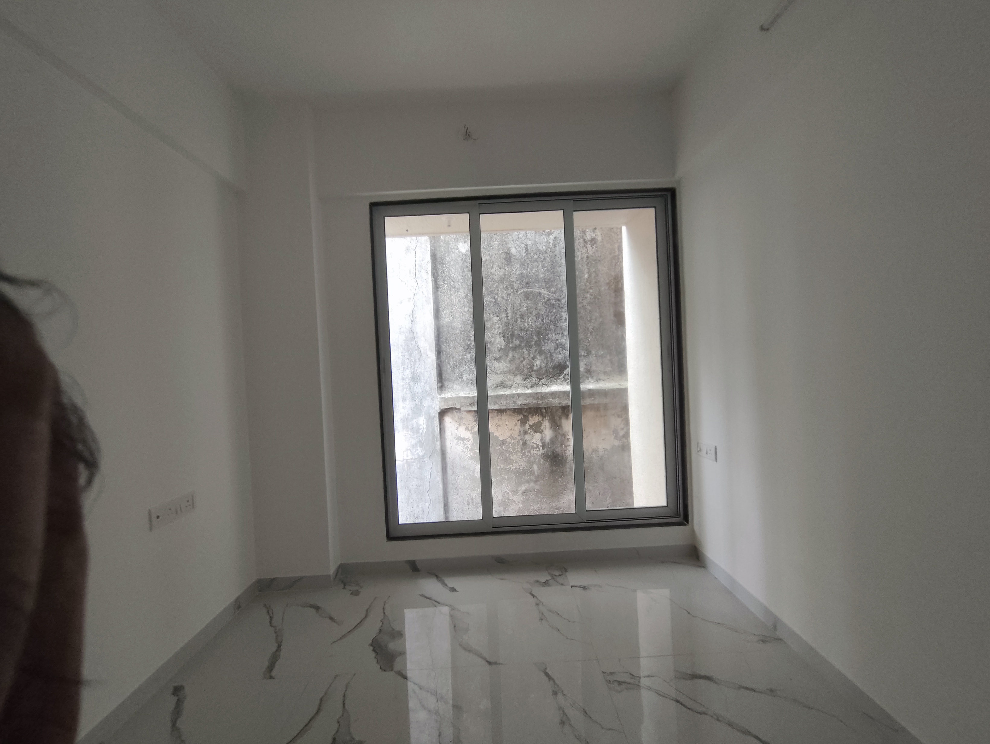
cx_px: 495
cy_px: 372
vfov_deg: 81.8
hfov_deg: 98.1
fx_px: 429
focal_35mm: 15
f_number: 2.2
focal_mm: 1.6
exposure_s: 1/50
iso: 320
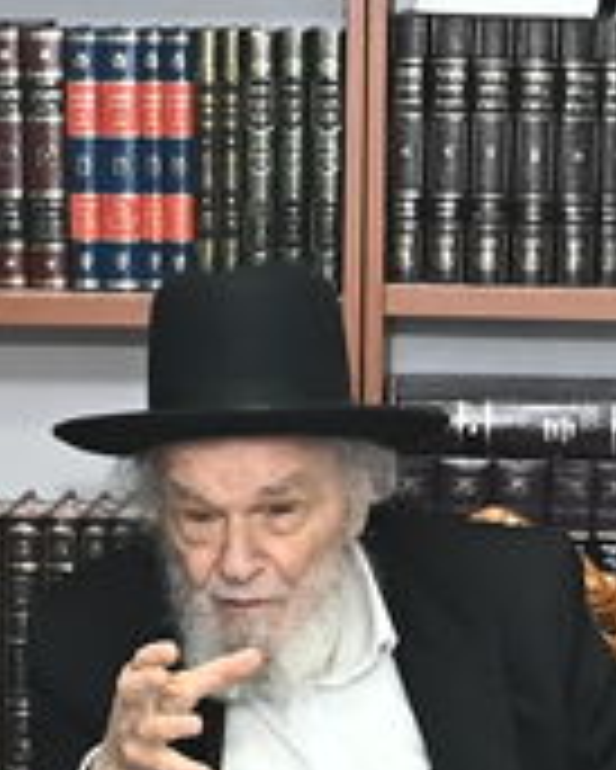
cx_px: 396
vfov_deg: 10.4
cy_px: 851
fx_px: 4189
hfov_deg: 8.4
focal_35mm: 184
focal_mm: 24
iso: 2500
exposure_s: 1/200
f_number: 8
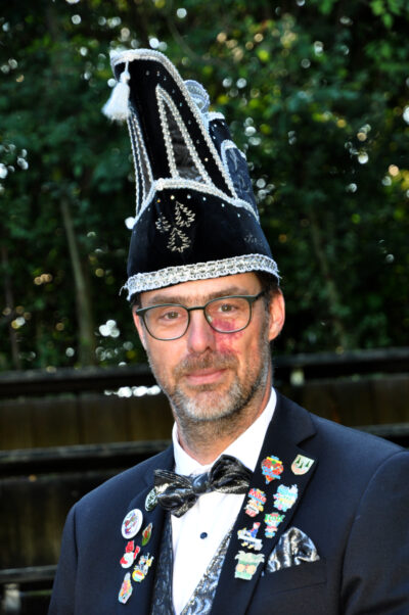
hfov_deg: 10.7
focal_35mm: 128
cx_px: 204
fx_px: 2178
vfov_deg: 16.1
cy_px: 308
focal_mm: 85
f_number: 5.6
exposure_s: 1/60
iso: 320
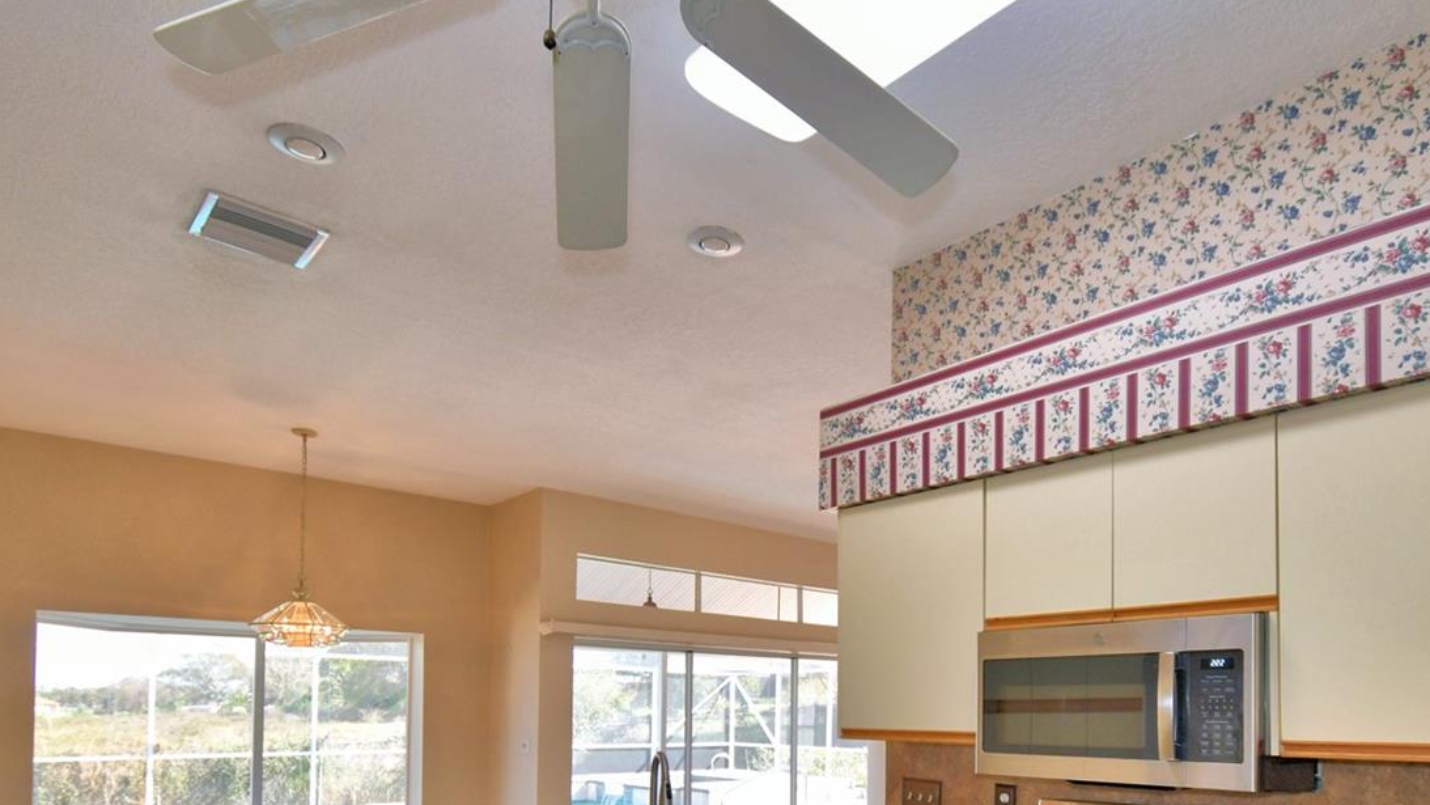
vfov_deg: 45.8
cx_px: 831
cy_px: 690
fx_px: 872
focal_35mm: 23
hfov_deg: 78.1
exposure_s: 1/50
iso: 200
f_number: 4.5
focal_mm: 10
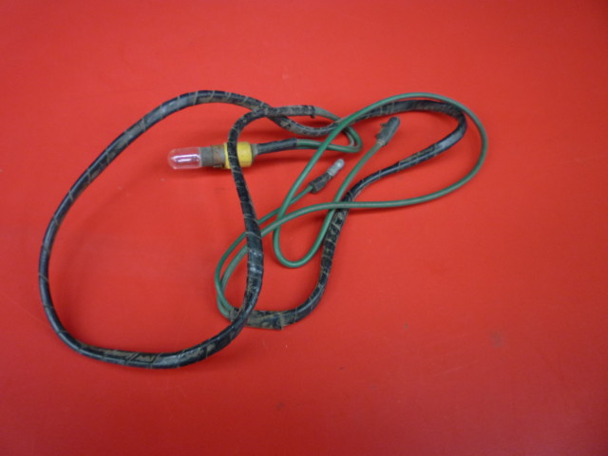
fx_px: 509
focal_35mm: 29
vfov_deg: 48.2
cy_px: 228
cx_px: 304
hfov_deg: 61.7
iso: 200
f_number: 3.3
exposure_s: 1/20
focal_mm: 5.2
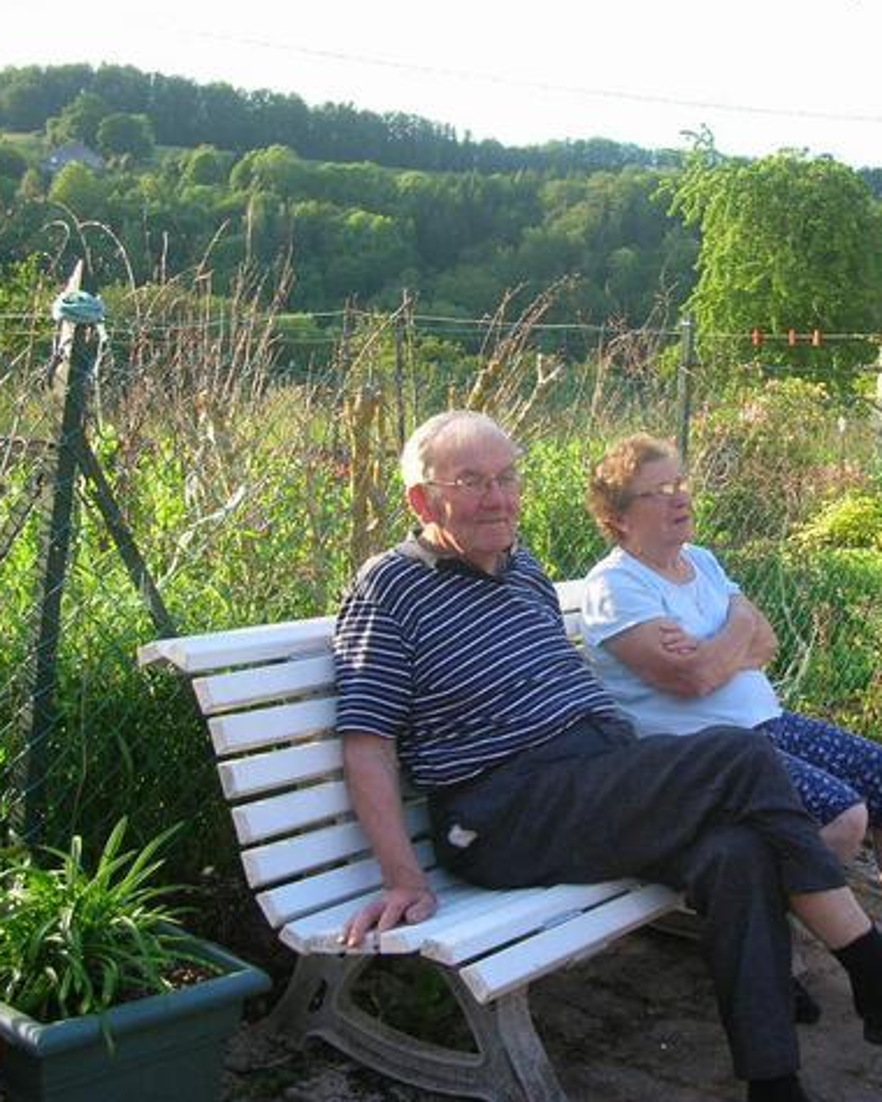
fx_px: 1501
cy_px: 550
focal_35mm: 46
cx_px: 641
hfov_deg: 32.2
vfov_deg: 40.3
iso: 50
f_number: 2.8
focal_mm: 5.8
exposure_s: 1/135
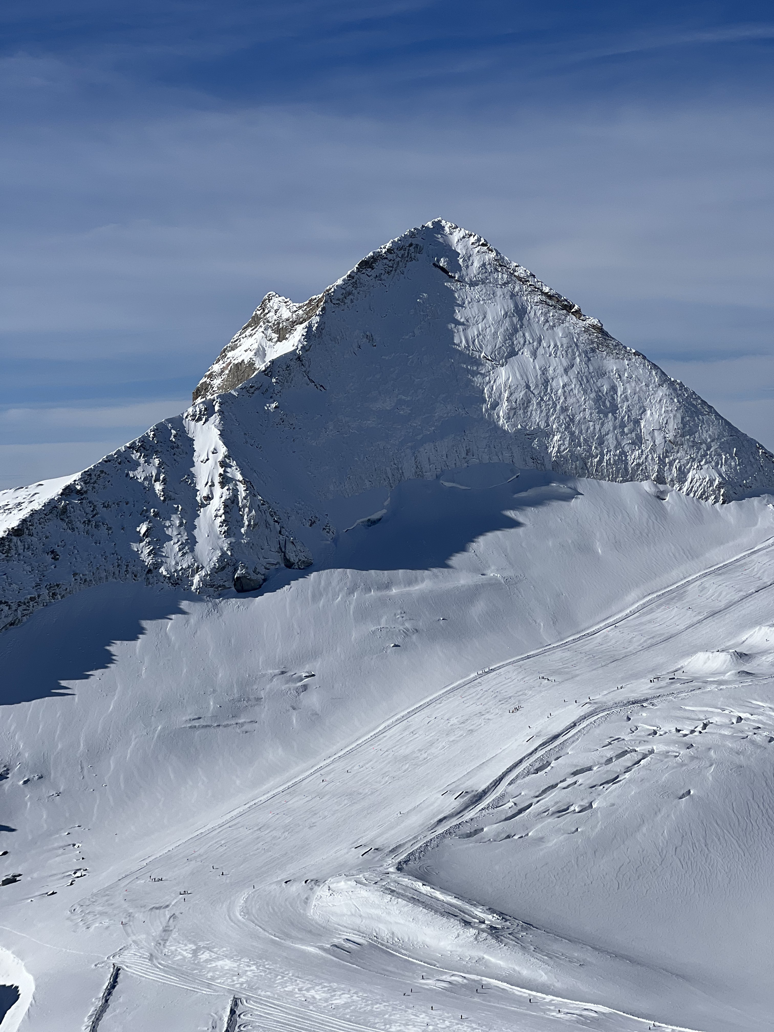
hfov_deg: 19.1
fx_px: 2296
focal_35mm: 77
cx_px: 387
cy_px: 516
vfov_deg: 25.3
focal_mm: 9
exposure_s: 1/2732
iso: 32
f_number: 2.8
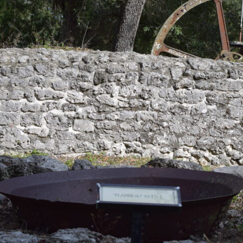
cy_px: 123
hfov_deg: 20.7
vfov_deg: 20.7
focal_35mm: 84
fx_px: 666
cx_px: 127
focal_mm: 31
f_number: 4.2
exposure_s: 1/800
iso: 200
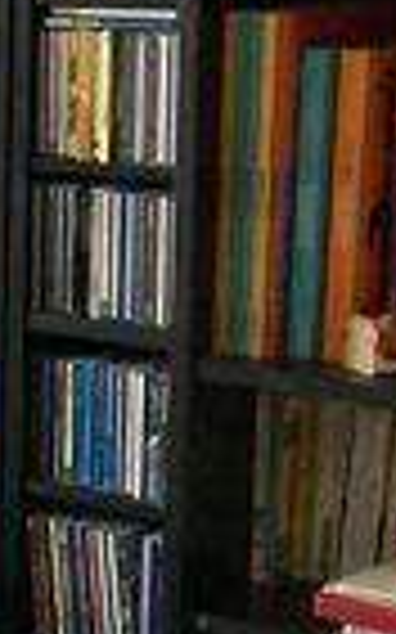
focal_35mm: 126
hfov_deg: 8.5
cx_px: -850
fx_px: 2178
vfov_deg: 16.5
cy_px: 220
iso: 160
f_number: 1.8
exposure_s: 1/60
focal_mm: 3.99
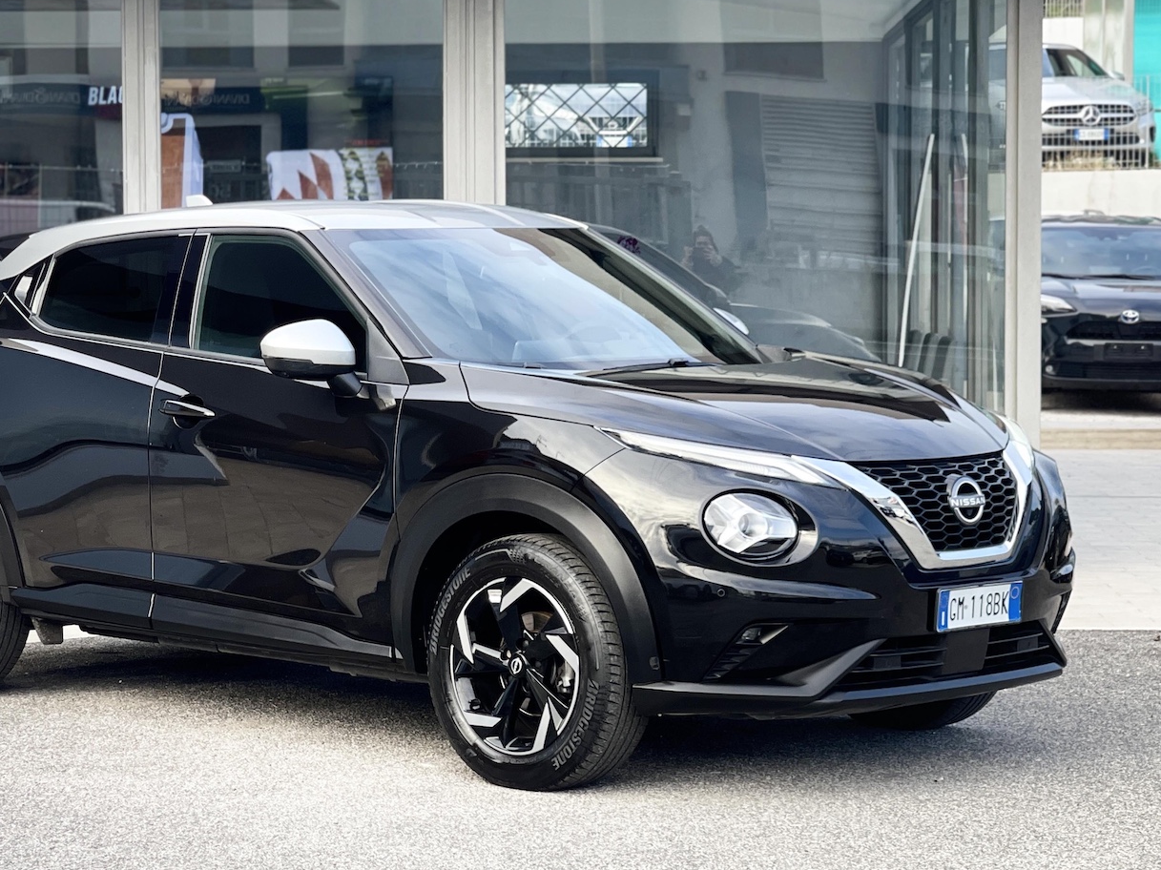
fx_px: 2749
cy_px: 488
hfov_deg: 23.8
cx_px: 469
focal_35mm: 82
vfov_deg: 18.0
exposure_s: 1/121
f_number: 2.2
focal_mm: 7.5
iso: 25
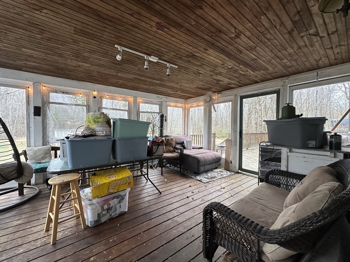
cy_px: 131
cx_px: 175
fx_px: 142
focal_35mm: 14
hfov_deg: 102.1
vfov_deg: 85.7
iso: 200
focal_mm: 2.22
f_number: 2.2
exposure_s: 1/120
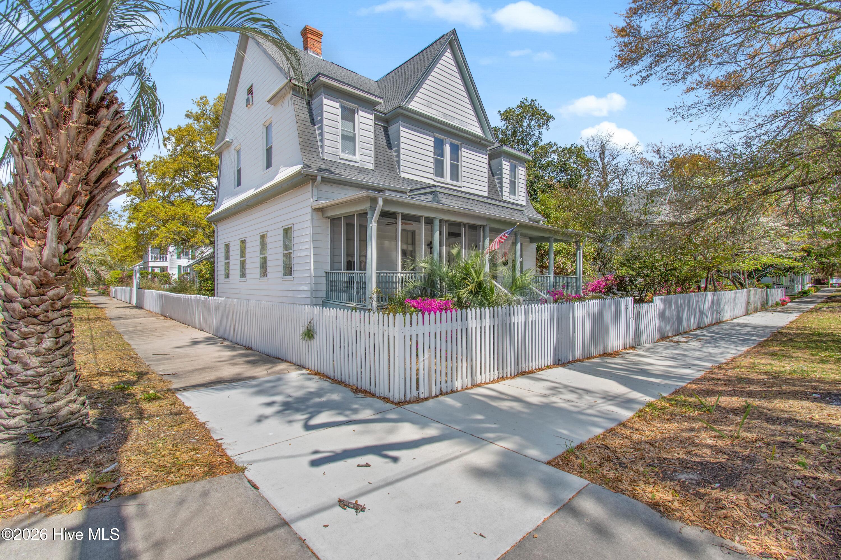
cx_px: 420
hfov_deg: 100.4
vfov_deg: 77.3
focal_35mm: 15
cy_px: 280
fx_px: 350
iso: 100
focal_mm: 10
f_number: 9
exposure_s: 1/250
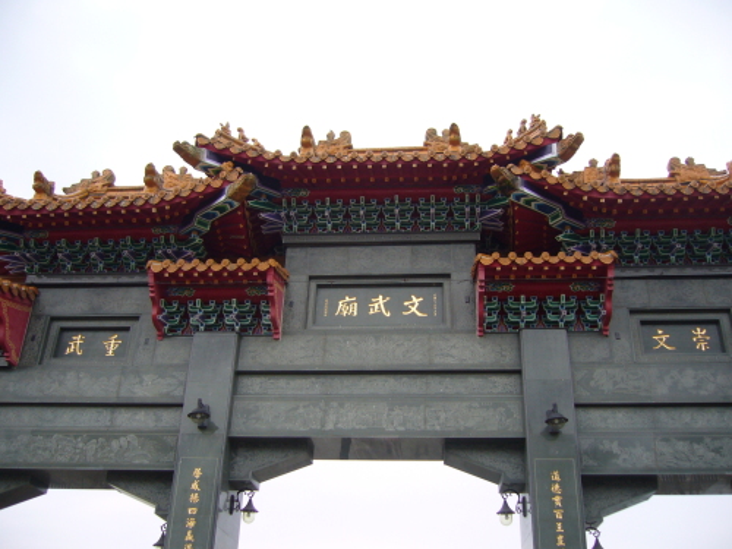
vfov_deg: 40.7
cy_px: 274
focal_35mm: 35
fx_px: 740
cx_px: 366
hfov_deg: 52.6
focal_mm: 5.8
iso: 80
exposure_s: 1/200
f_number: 2.8
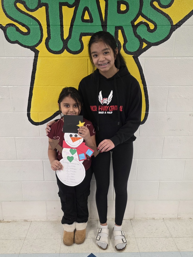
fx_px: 171
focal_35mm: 23
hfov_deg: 58.9
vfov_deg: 73.9
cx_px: 96
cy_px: 128
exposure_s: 1/120
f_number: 1.7
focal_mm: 6.3
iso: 320
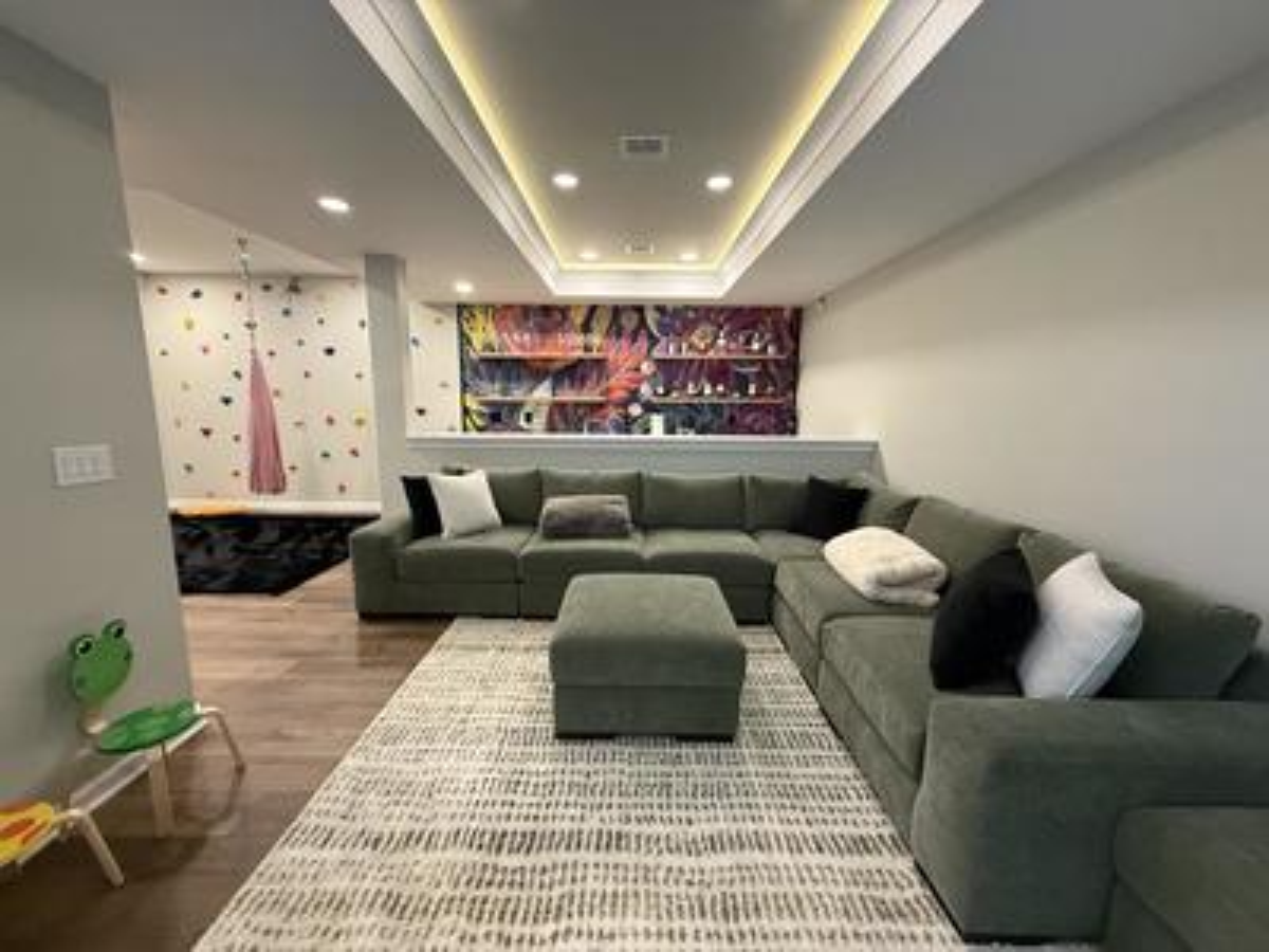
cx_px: 634
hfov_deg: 102.1
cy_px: 476
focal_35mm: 14
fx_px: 513
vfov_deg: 85.7
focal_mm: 2.22
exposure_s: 1/60
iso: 400
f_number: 2.2
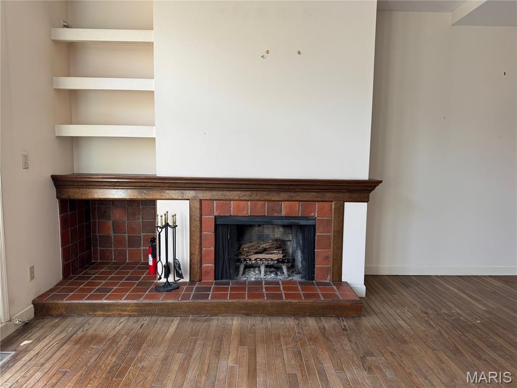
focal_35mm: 24
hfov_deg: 71.6
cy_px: 194
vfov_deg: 56.8
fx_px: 358
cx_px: 258
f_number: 1.78
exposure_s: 1/120
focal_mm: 6.76
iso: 100
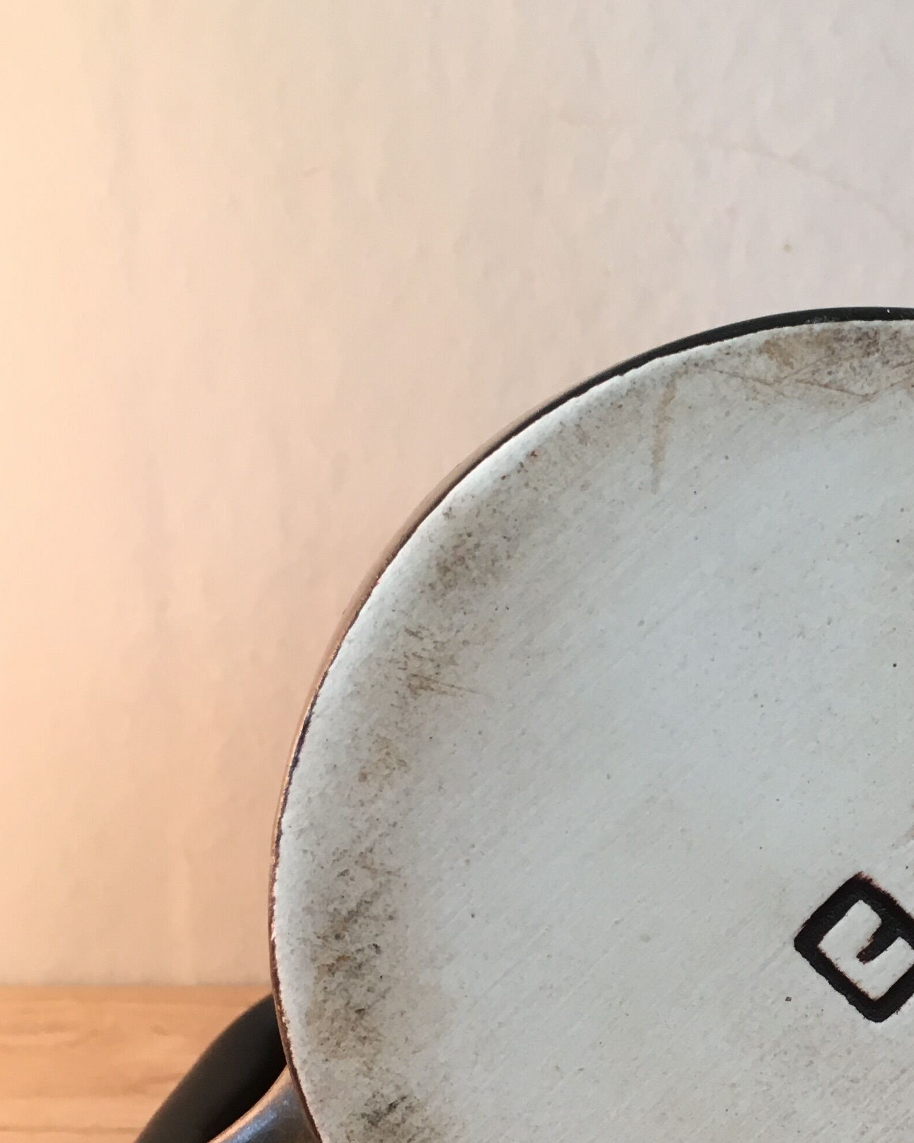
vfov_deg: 31.9
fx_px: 1961
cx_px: 821
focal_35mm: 58
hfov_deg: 25.4
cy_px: 849
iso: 80
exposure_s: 1/33
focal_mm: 4.15
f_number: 2.2
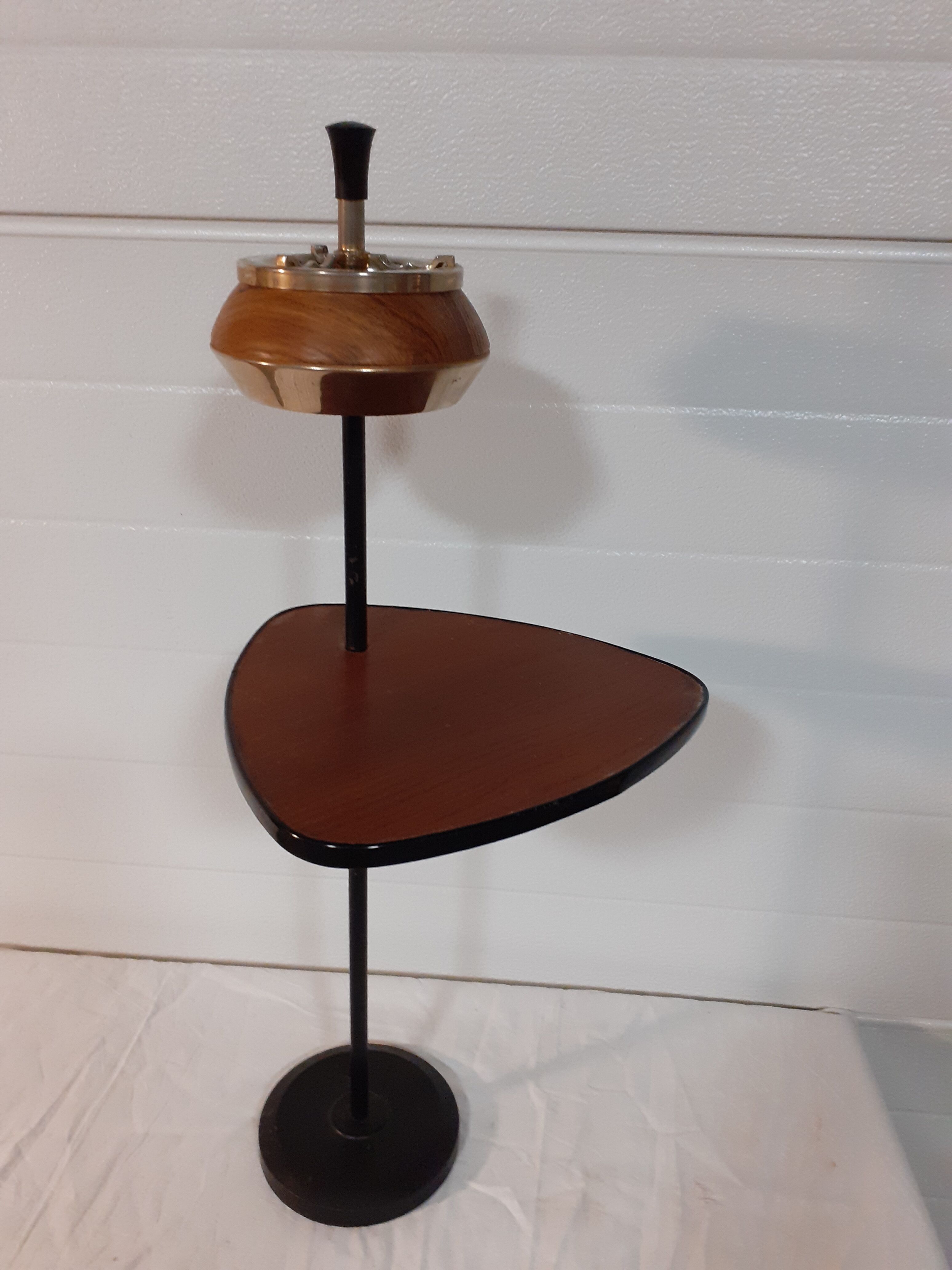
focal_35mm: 27
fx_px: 990
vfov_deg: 65.3
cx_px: 476
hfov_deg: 51.4
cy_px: 635
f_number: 1.9
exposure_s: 1/25
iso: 200
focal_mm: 3.6
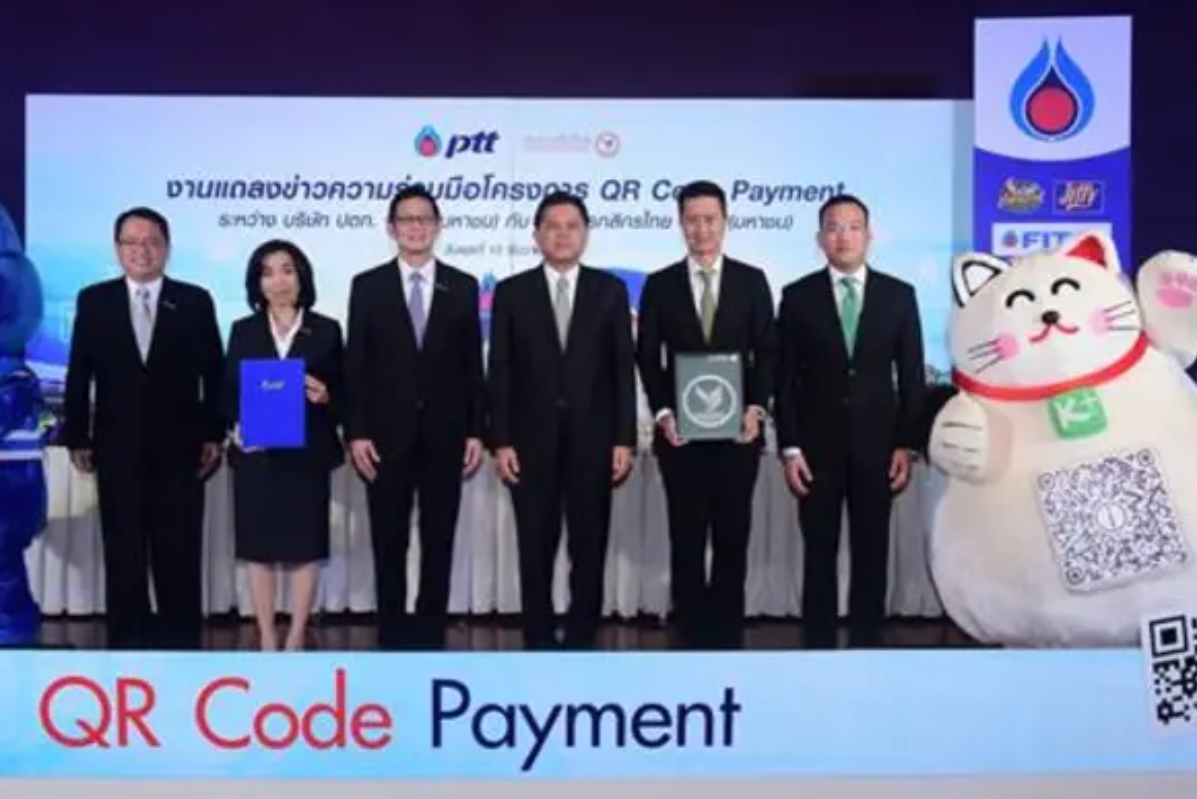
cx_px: 532
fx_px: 1430
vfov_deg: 31.2
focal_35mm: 43
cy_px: 339
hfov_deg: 45.3
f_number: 5
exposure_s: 1/100
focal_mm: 32
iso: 500
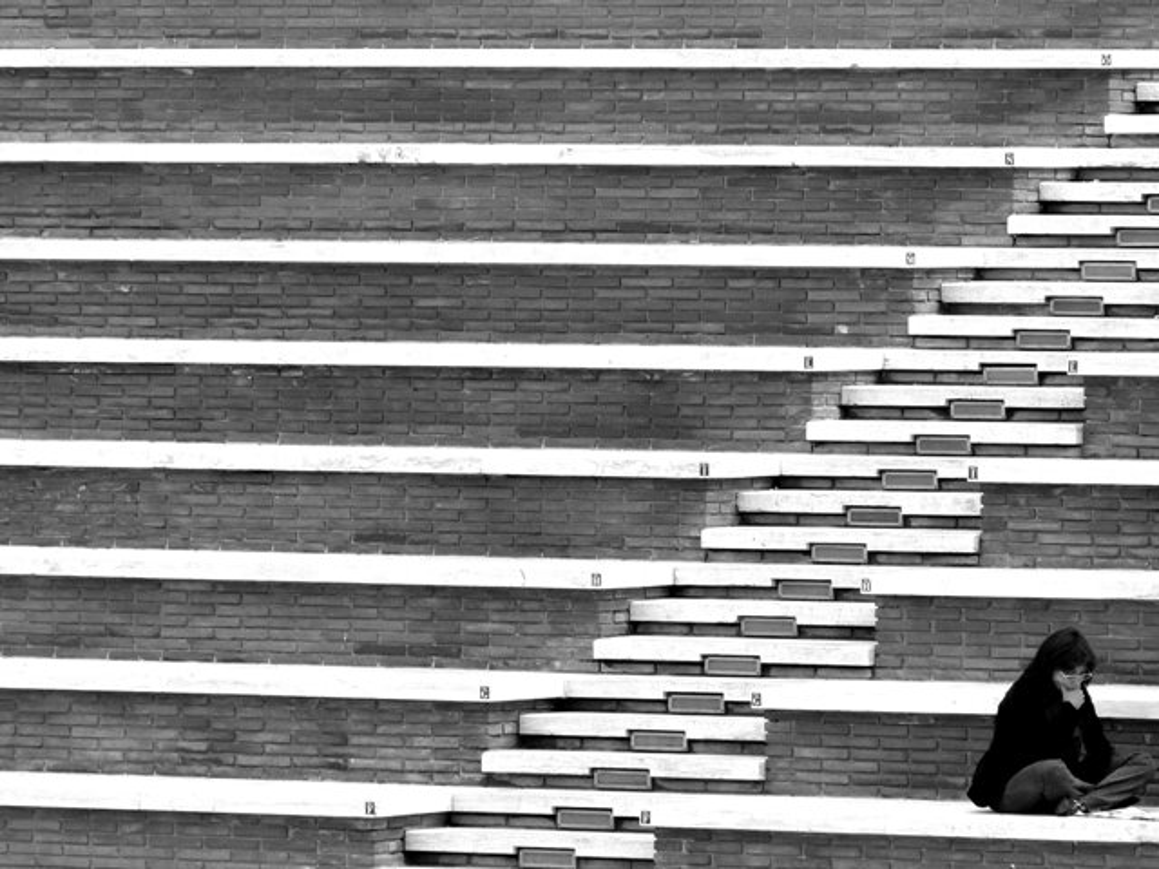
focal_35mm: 400
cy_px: 434
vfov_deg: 3.7
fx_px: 13393
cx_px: 580
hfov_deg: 5.0
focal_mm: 66.4
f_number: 5.6
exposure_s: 1/160
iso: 100
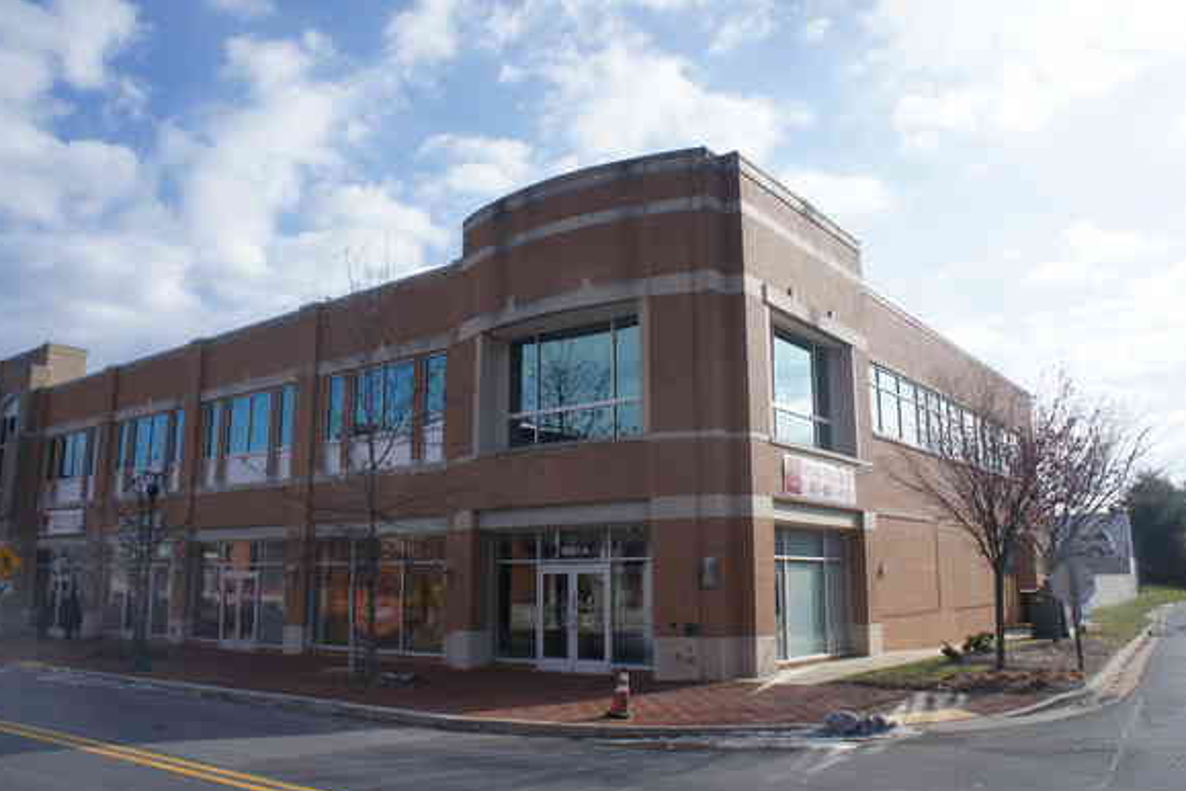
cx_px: 602
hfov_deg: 65.5
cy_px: 393
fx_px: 922
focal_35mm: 28
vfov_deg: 46.4
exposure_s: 1/500
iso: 200
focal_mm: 18
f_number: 7.1
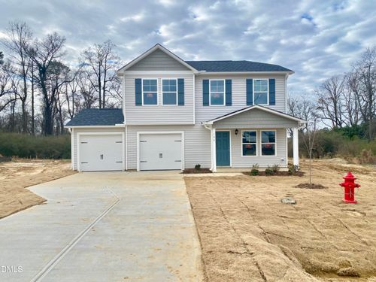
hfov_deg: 67.3
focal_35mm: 26
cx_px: 188
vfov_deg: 53.1
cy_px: 141
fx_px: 282
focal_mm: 4.25
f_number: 1.8
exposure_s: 1/2967
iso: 32
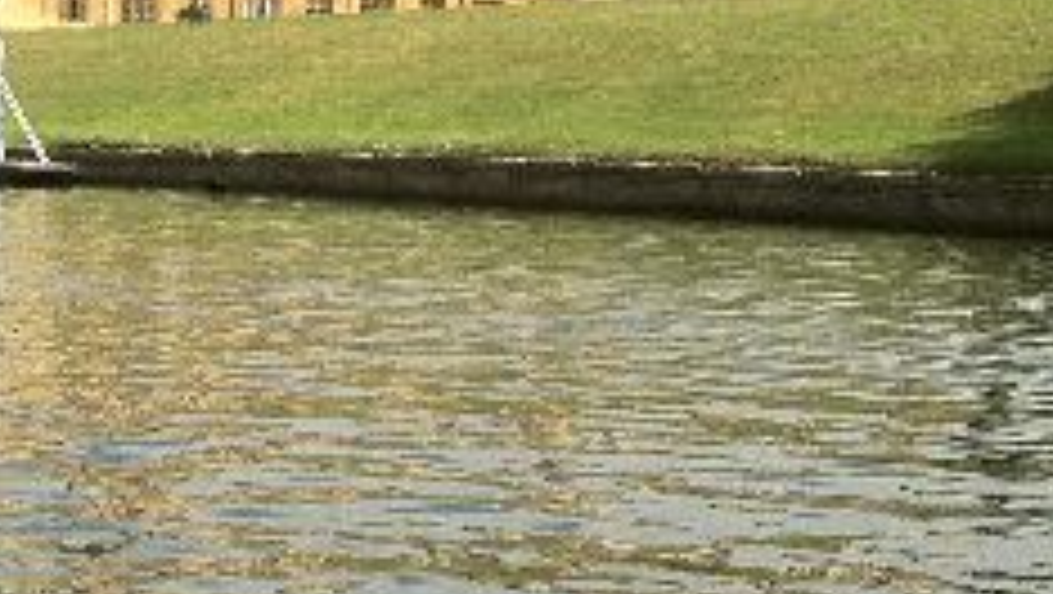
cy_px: -173
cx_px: 216
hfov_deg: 17.7
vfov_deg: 9.9
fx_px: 3353
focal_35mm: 120
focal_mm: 3.85
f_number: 2.8
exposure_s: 1/2155
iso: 80
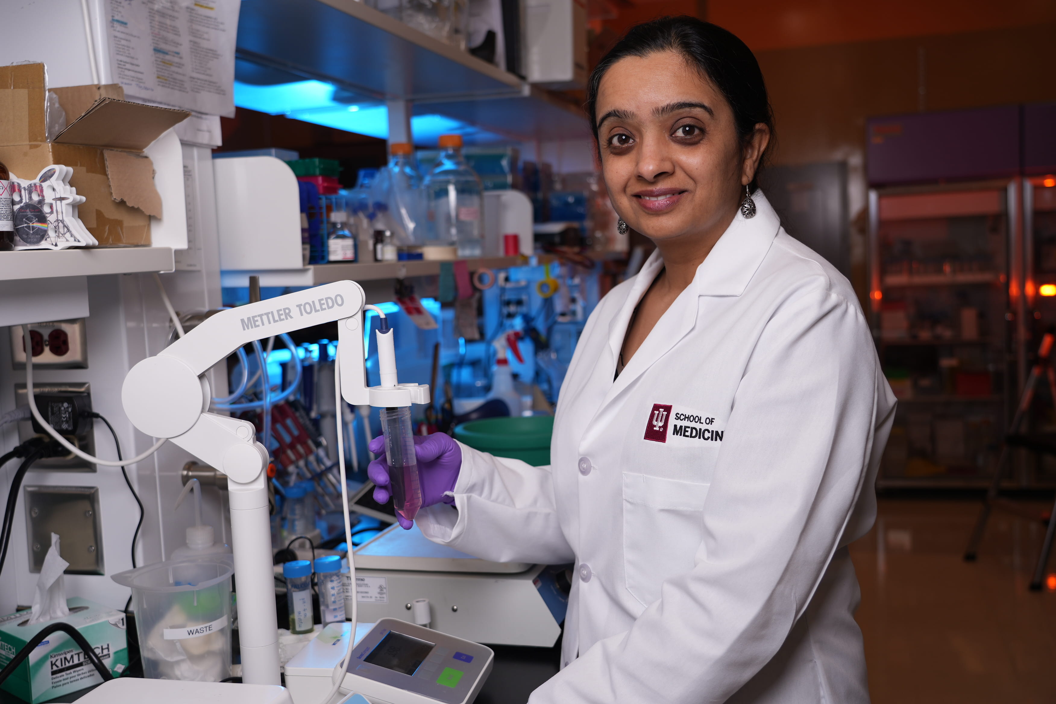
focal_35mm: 37
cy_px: 352
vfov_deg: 35.9
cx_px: 528
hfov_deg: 51.9
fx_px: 1085
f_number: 4.5
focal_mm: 37
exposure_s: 1/200
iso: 100
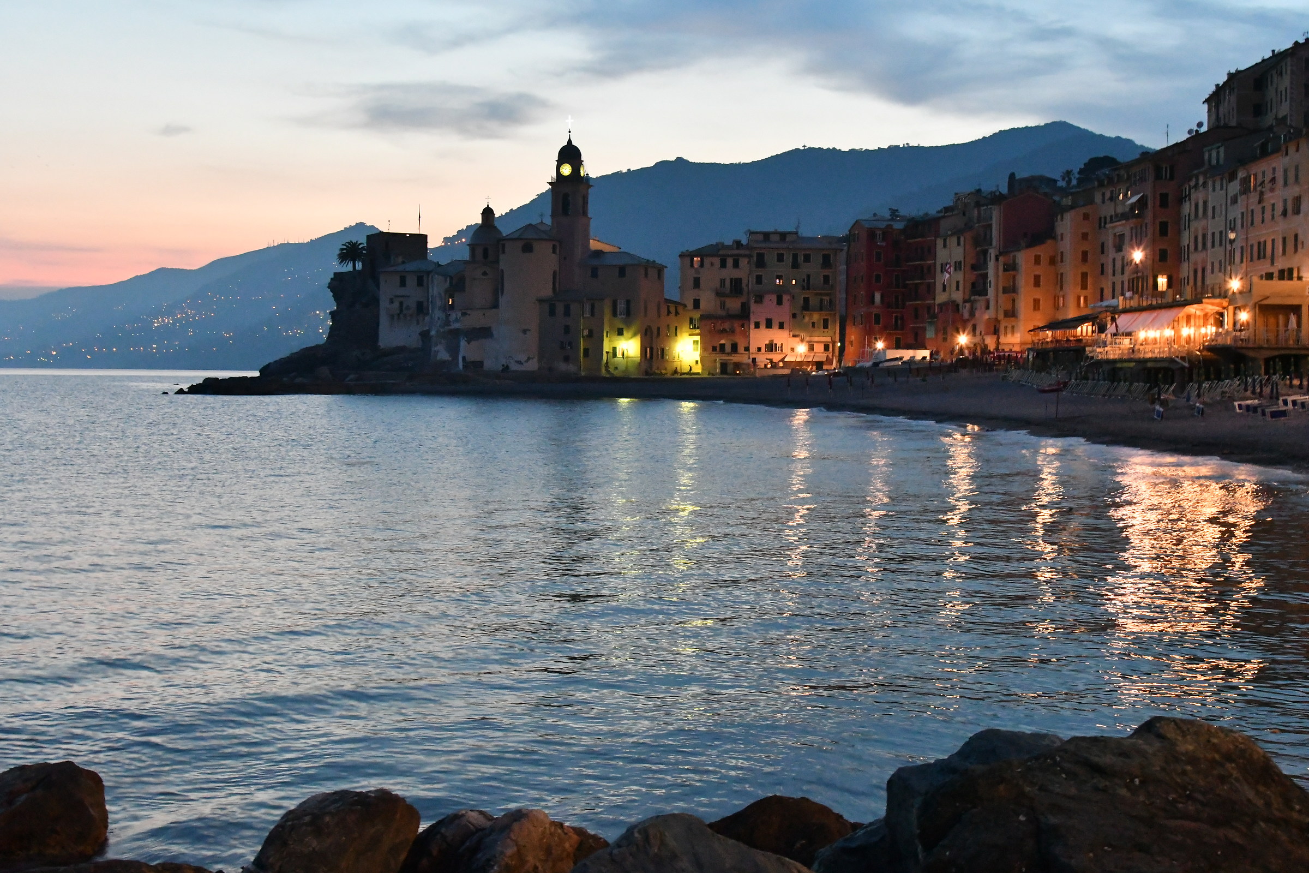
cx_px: 654
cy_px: 436
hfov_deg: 42.3
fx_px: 1691
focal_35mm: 46
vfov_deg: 28.9
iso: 6400
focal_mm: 31
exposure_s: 1/10
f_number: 9
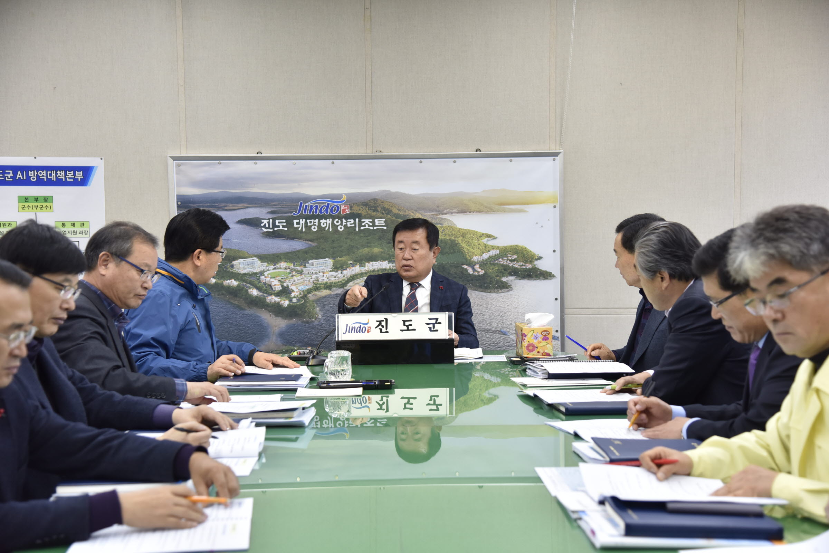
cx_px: 414
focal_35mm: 58
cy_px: 276
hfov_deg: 34.5
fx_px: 1336
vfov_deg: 23.4
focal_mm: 58
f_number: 4.5
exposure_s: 1/125
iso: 800
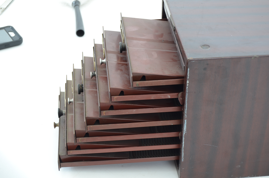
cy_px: 89
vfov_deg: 18.8
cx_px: 134
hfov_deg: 28.1
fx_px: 537
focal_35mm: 72
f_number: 6.3
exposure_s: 1/160
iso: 250
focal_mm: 48
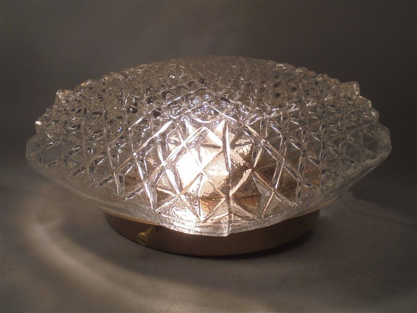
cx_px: 208
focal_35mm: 38
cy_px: 156
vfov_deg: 37.7
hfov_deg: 49.0
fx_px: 458
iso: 100
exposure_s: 1/200
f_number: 4.2
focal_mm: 6.9
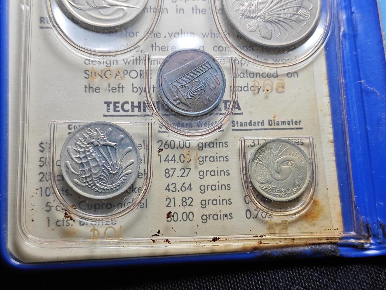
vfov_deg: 29.7
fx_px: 546
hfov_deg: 38.9
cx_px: 193
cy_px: 145
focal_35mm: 49
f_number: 1.6
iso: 125
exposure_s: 1/100
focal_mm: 5.84
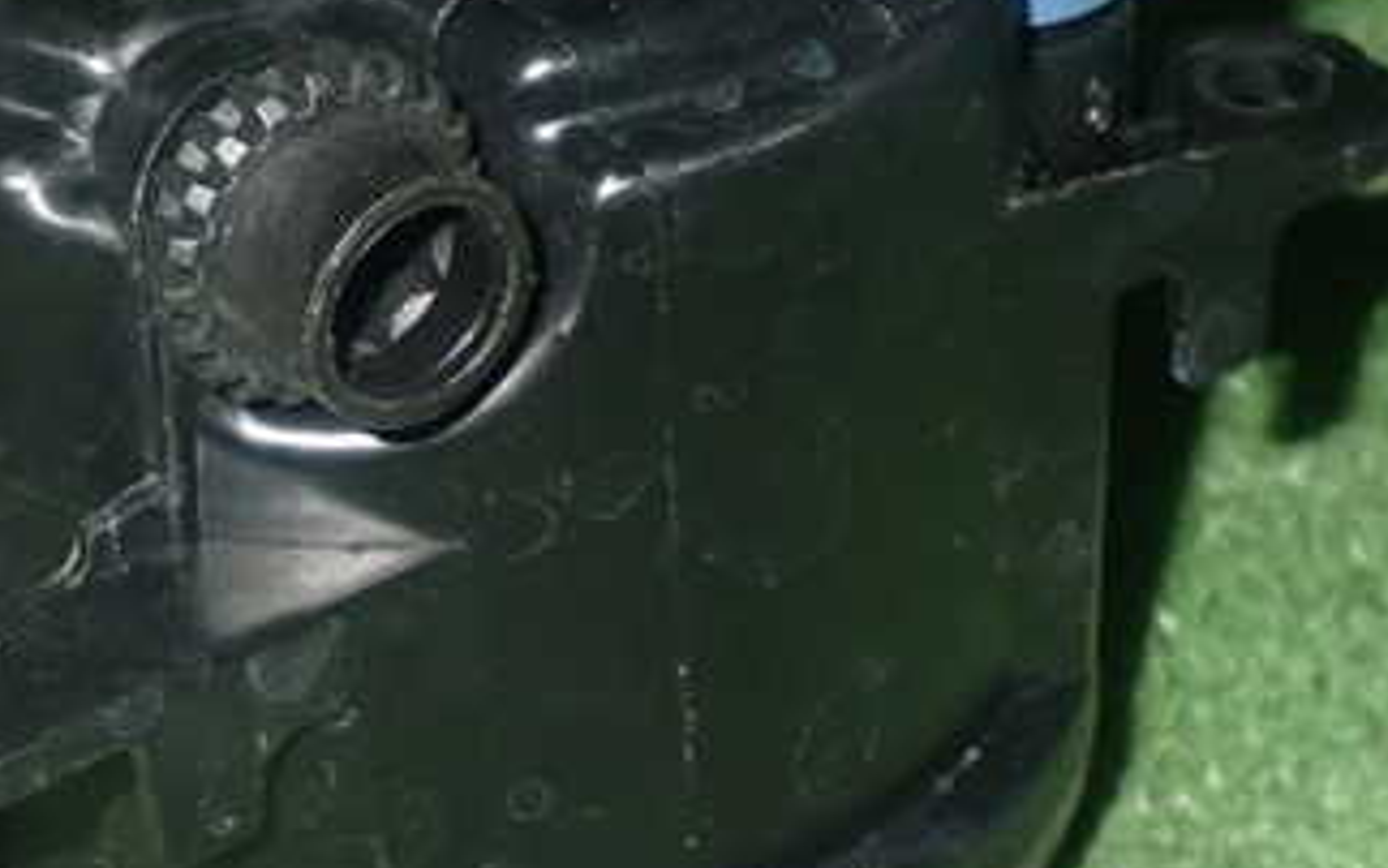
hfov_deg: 17.0
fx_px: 4616
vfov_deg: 10.7
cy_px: 284
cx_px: 352
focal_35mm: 122
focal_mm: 11.09
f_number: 10
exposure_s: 1/60
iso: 800
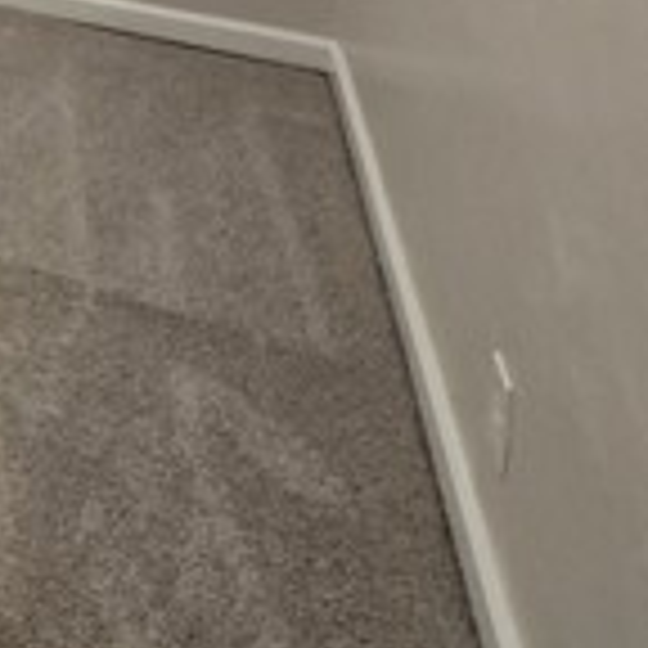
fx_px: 1080
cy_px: -392
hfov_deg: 22.4
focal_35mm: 51
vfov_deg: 24.0
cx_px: -472
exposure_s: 1/60
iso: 100
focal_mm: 2.2
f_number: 2.2
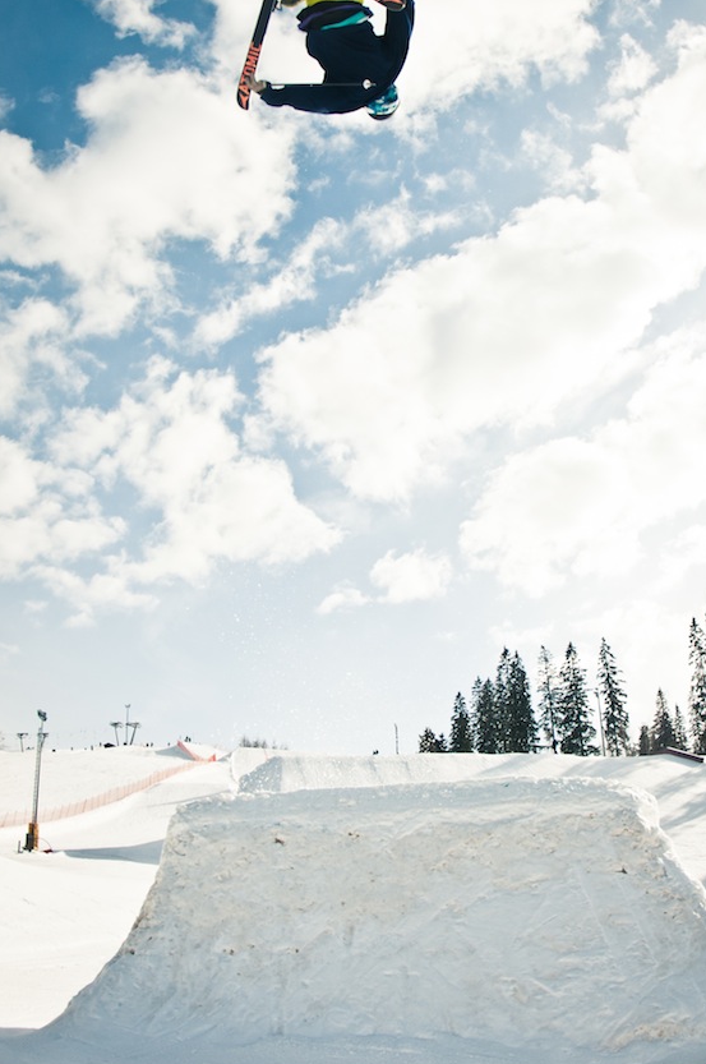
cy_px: 450
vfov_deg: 60.7
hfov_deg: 42.6
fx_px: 903
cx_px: 402
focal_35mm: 31
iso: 200
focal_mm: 17
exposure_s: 1/800
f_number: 10
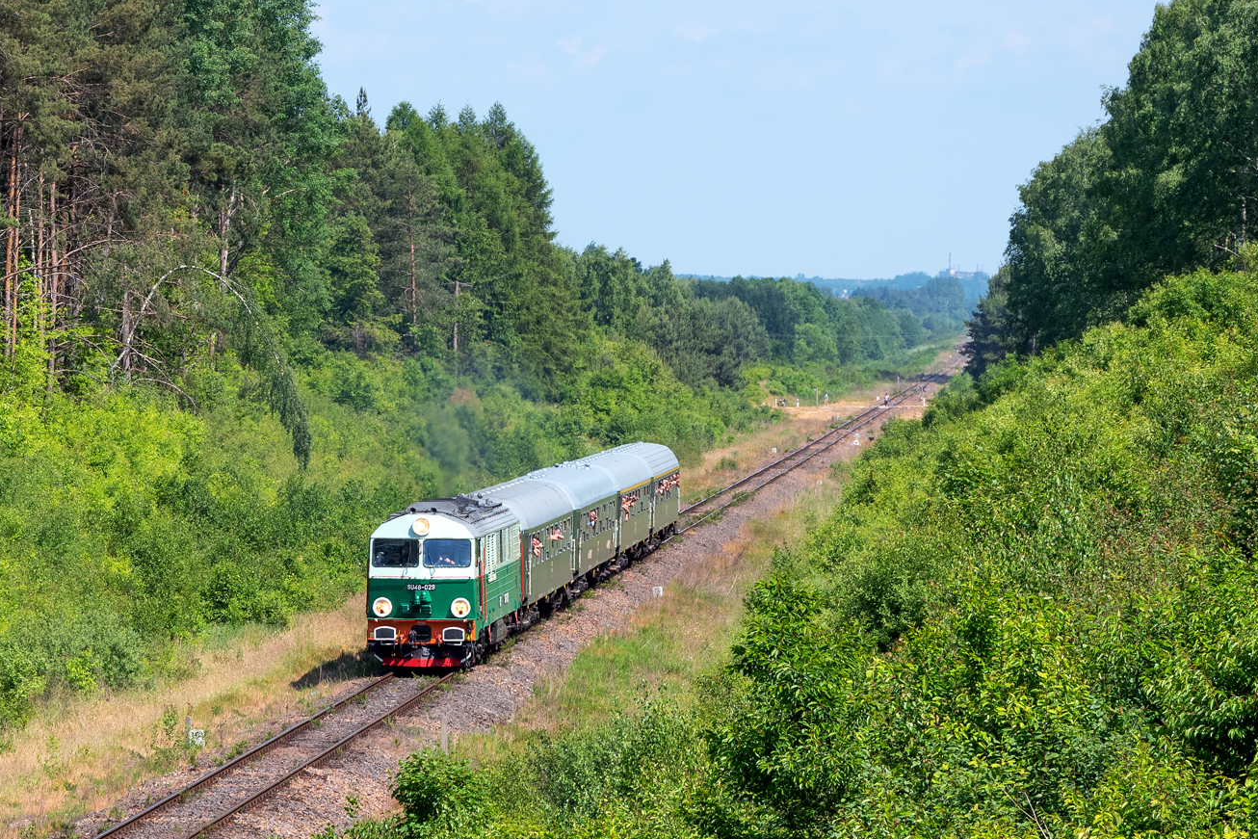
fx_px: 5137
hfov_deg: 14.0
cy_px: 389
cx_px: 553
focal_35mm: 147
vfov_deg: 9.3
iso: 160
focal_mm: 80
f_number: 9
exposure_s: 1/640
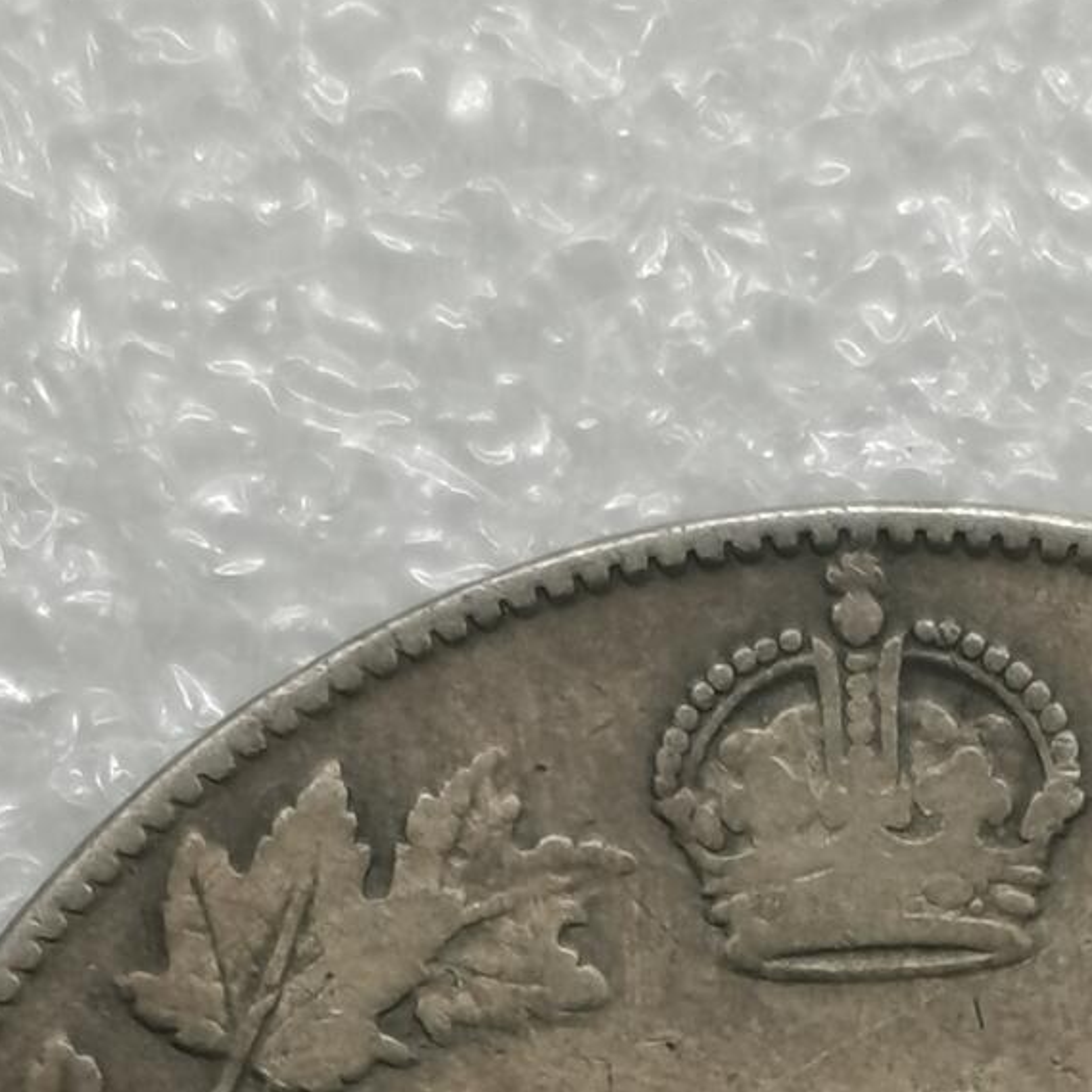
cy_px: 1501
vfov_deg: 7.9
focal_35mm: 218
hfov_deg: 8.0
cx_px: 856
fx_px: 7780
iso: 50
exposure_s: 1/100
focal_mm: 5.56
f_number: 1.6
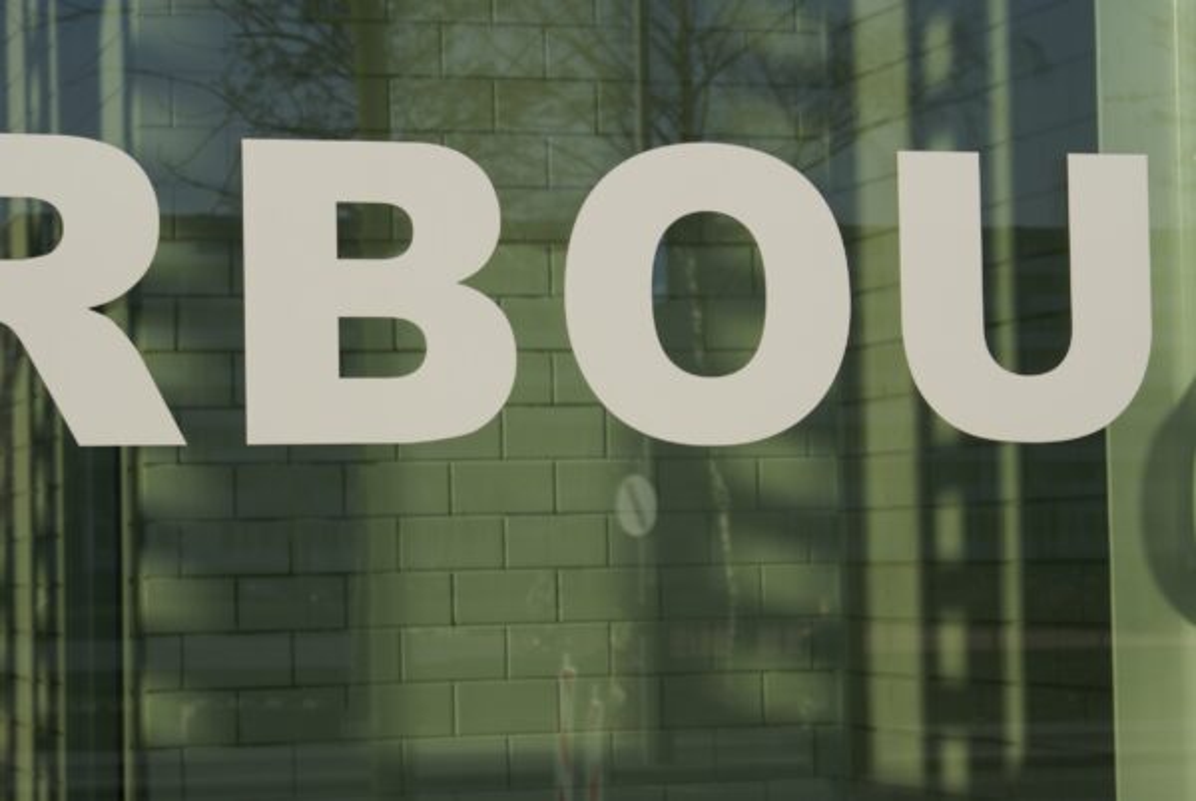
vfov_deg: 13.1
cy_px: 400
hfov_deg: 19.4
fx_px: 3493
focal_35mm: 105
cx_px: 598
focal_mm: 70
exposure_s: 1/250
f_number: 8
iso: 100
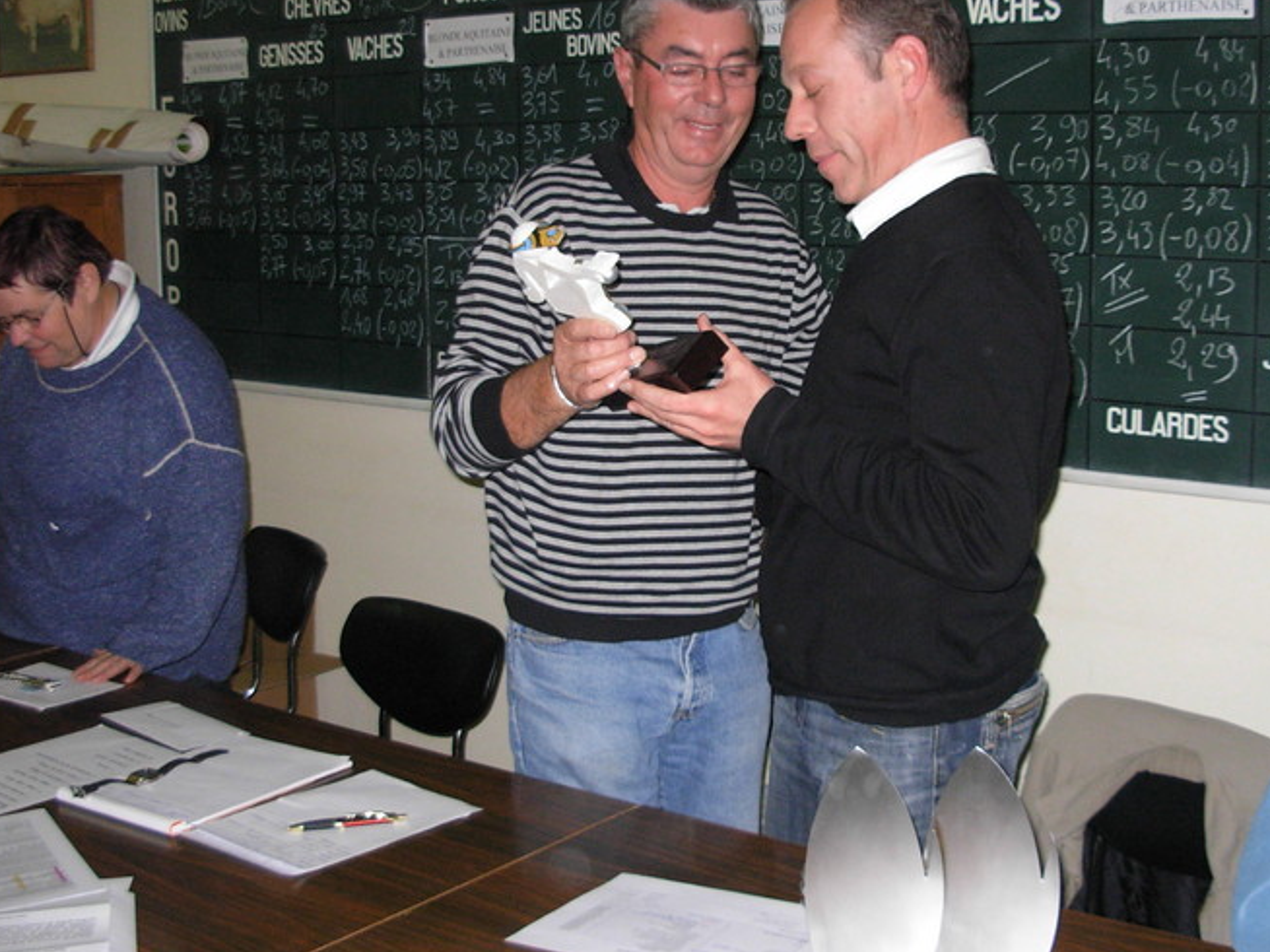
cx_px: 781
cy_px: 401
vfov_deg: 29.0
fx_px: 1834
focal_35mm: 50
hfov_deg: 38.0
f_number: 2.9
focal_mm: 6.3
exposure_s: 1/78.3
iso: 194
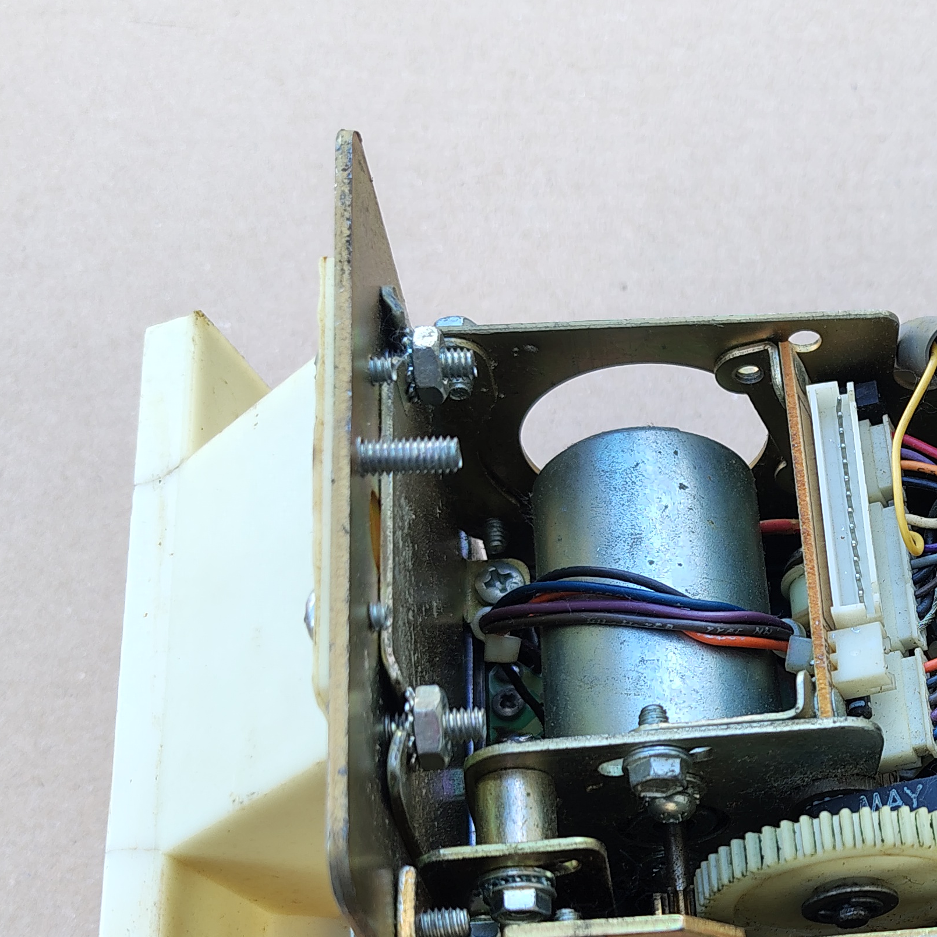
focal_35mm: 54
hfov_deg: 29.4
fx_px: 1654
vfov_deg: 31.1
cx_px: 953
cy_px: 693
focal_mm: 5.56
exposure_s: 1/143
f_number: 1.8
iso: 100
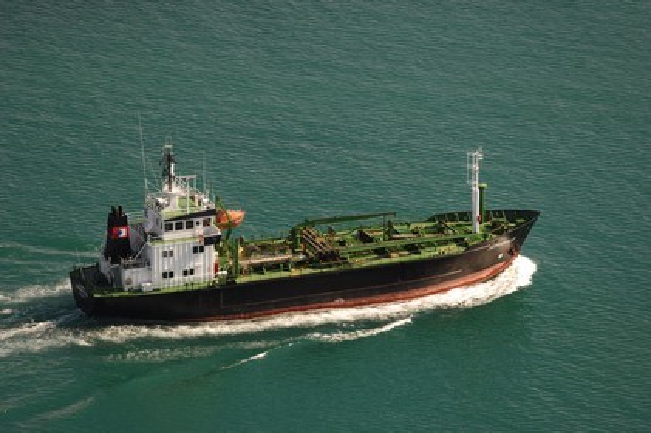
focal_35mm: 262
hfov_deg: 7.9
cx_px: 326
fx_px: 4743
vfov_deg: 5.2
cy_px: 216
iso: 100
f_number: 3.2
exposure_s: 1/1250
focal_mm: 175
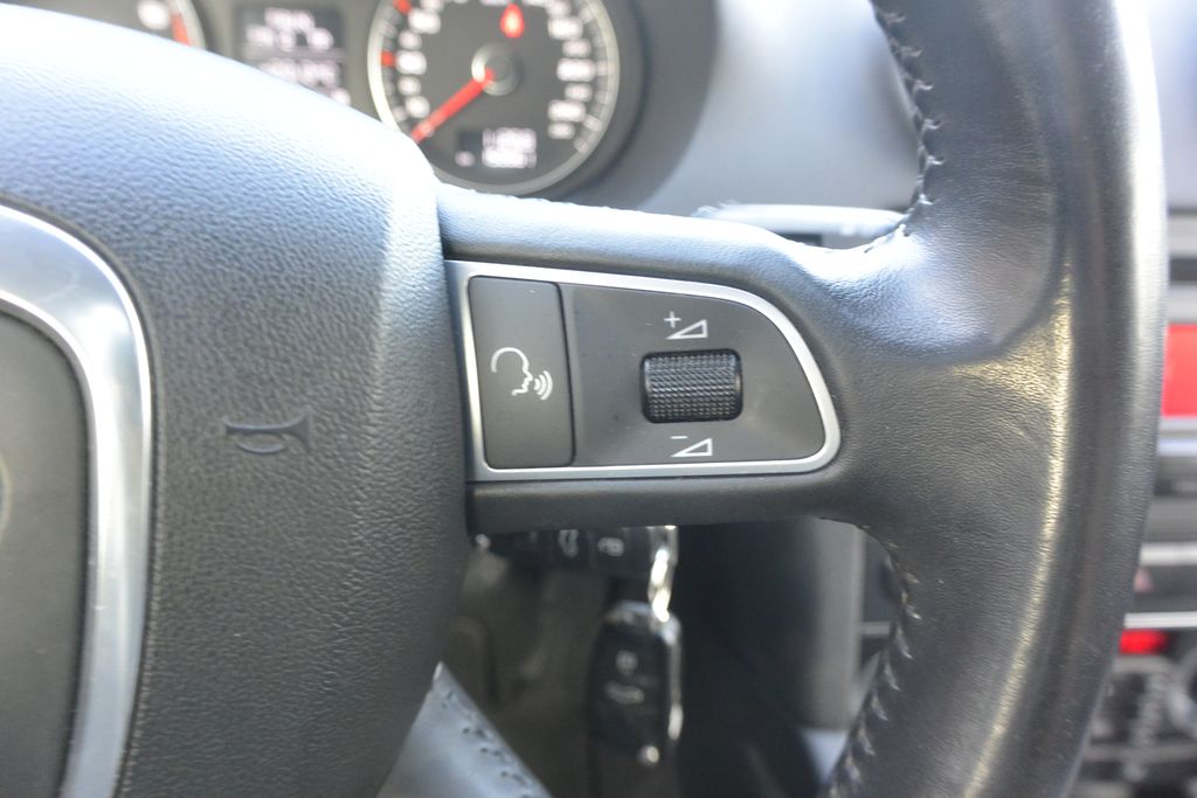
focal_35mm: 27
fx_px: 898
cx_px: 598
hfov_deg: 67.4
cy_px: 399
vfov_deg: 47.9
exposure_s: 1/30
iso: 900
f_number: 3.5
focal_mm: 10
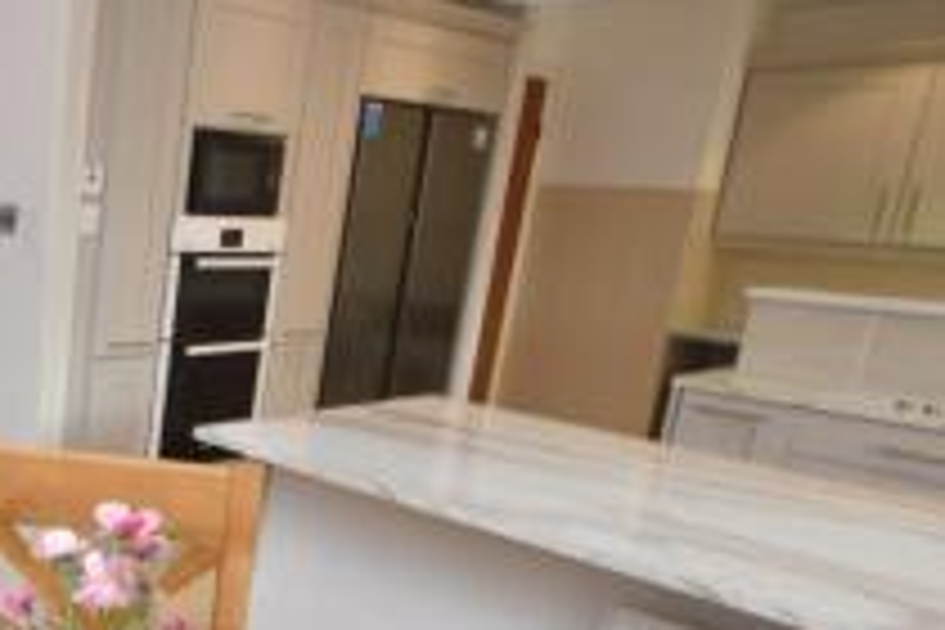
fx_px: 892
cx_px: -117
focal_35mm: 34
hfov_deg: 42.5
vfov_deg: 38.4
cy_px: 421
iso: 100
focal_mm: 10
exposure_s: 1/20
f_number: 3.5
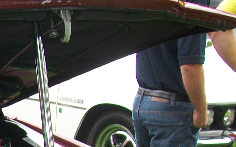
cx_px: -141
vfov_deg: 10.1
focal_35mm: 125
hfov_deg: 15.2
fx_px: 804
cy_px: 226
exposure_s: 1/80
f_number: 2.7
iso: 64
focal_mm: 6
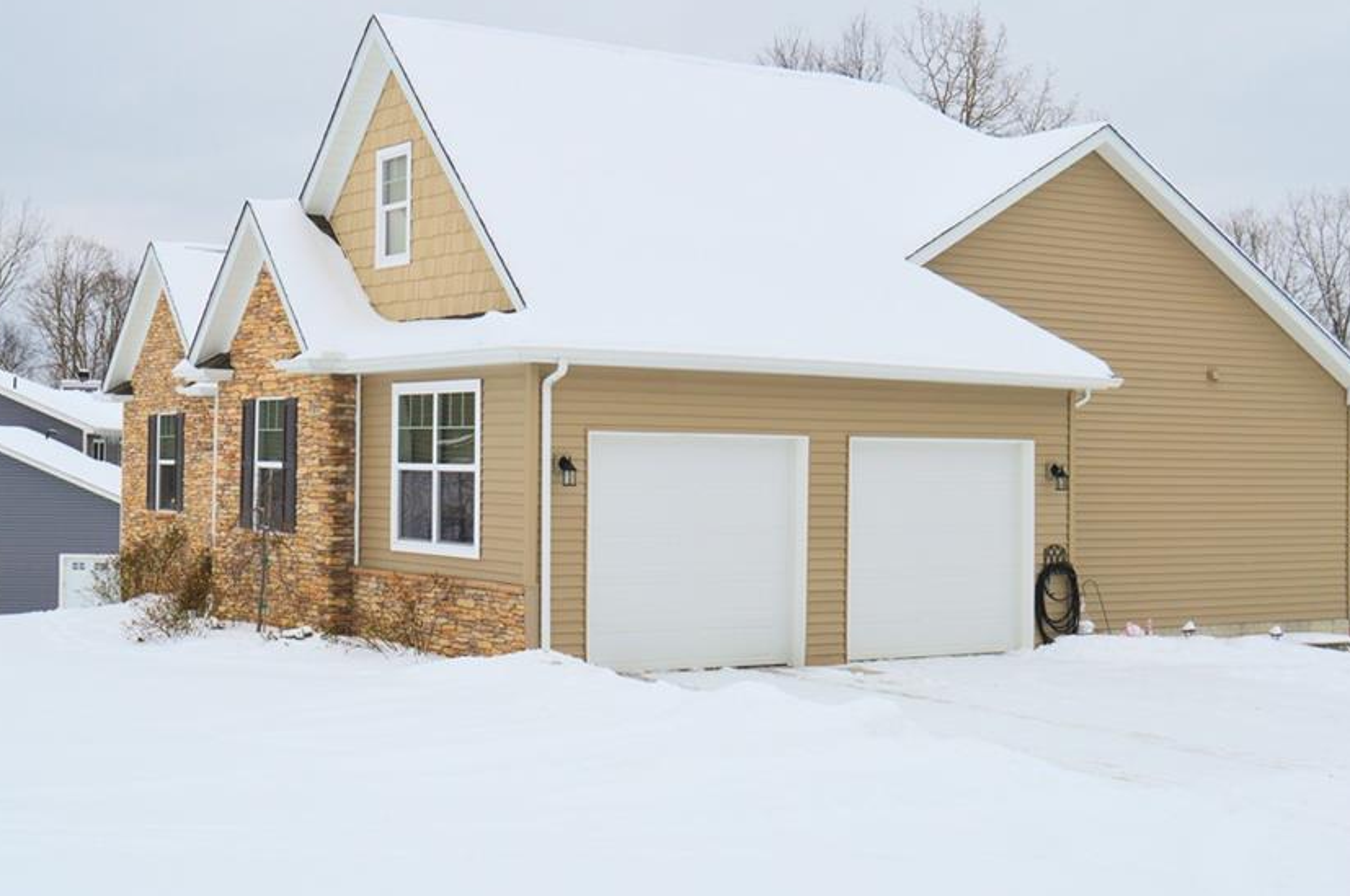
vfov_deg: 25.9
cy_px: 424
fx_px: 1947
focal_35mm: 52
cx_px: 563
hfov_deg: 38.1
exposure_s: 1/125
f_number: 5.6
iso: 125
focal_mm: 28
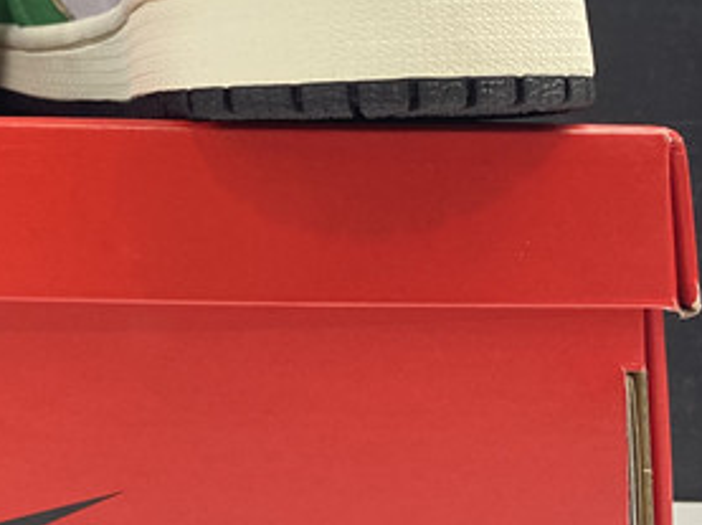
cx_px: -289
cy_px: -66
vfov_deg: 15.2
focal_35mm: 94
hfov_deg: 18.9
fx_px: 1904
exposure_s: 1/50
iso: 64
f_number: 1.8
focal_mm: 4.25
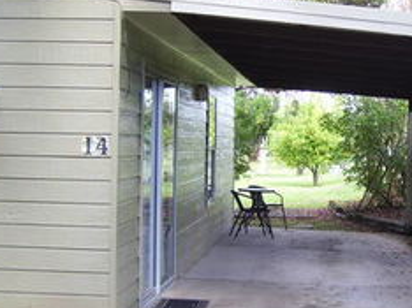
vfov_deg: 19.9
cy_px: 153
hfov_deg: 25.8
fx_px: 880
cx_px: 342
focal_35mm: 74
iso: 80
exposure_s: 1/90
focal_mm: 6
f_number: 2.7
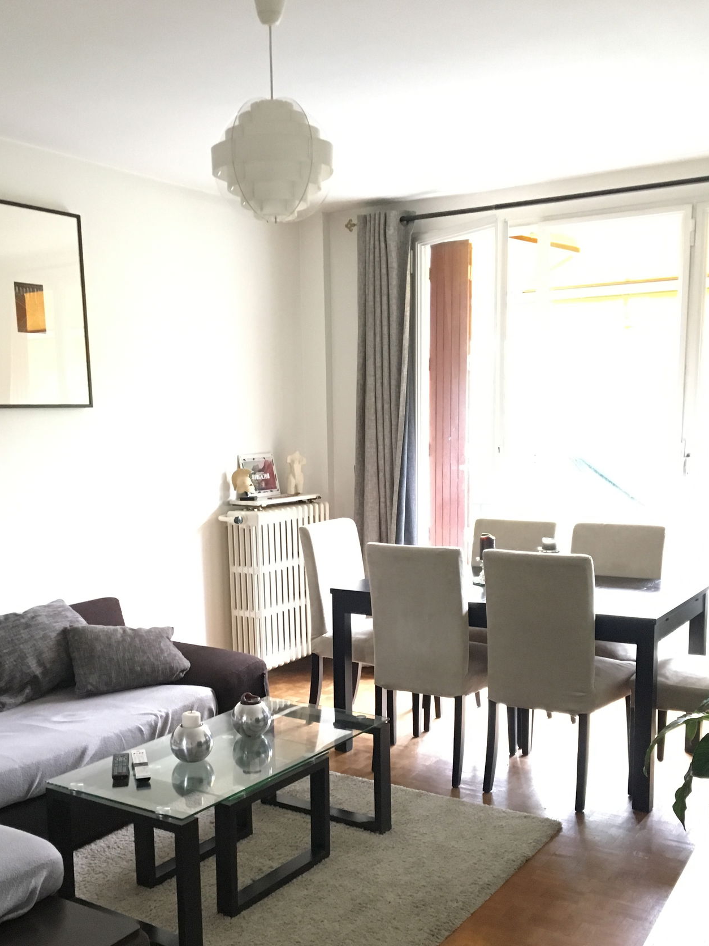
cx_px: 333
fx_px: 1010
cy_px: 585
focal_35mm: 37
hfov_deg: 38.7
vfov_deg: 49.7
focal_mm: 4.15
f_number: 2.2
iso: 250
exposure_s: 1/25
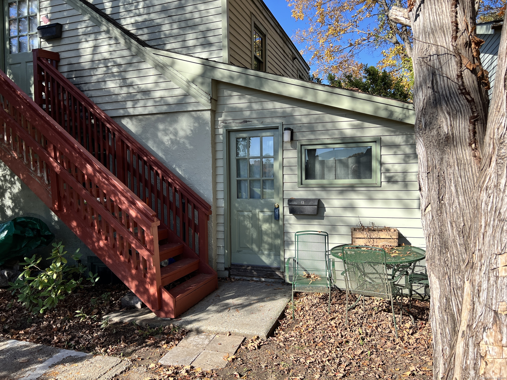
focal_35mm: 26
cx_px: 254
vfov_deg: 53.1
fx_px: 381
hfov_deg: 67.3
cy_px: 190
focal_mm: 5.7
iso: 50
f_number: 1.5
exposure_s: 1/1901
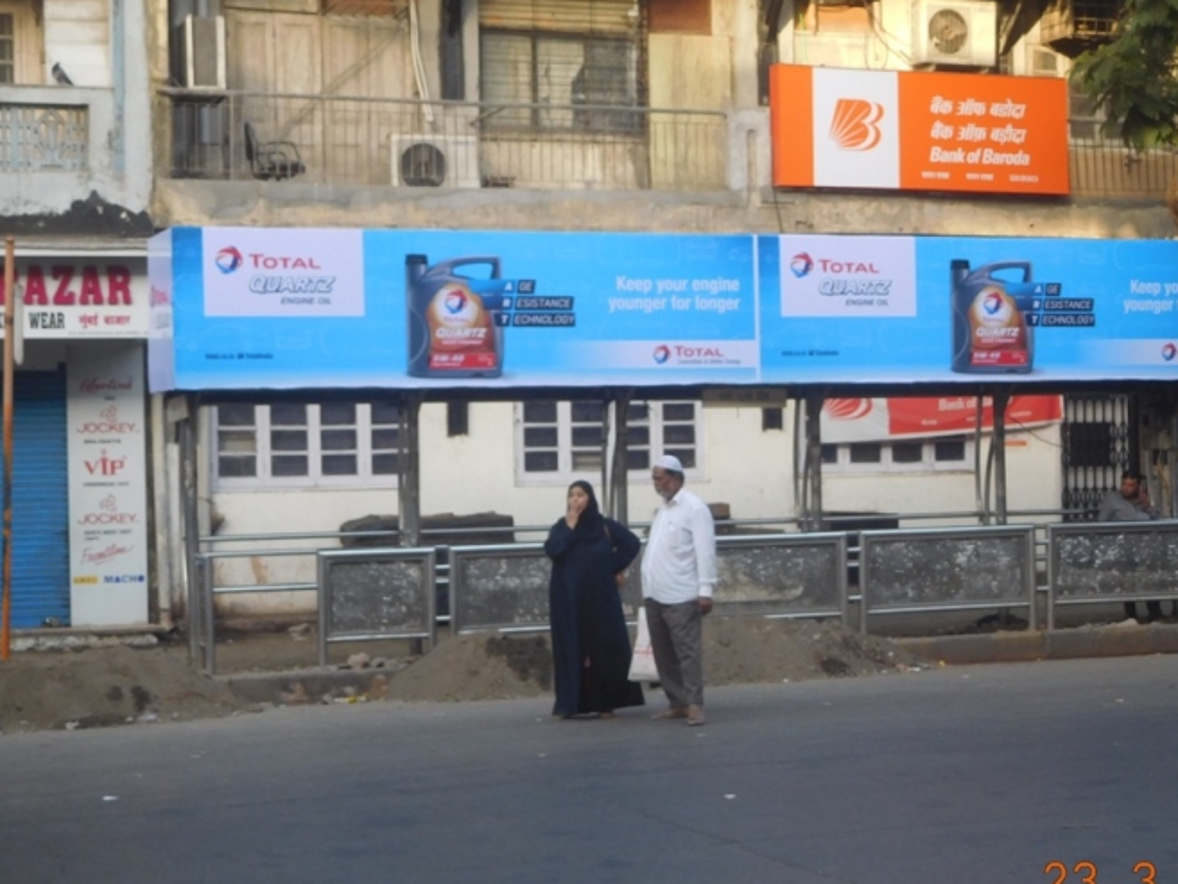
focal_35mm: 67
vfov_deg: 21.9
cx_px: 680
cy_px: 455
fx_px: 2280
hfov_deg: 28.9
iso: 125
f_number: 4.2
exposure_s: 1/100
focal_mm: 9.8
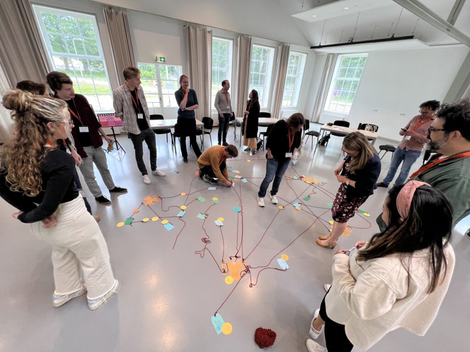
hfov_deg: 106.2
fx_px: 177
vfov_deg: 89.9
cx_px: 235
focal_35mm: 13
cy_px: 176
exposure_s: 1/100
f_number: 1.8
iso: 100
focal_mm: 1.57
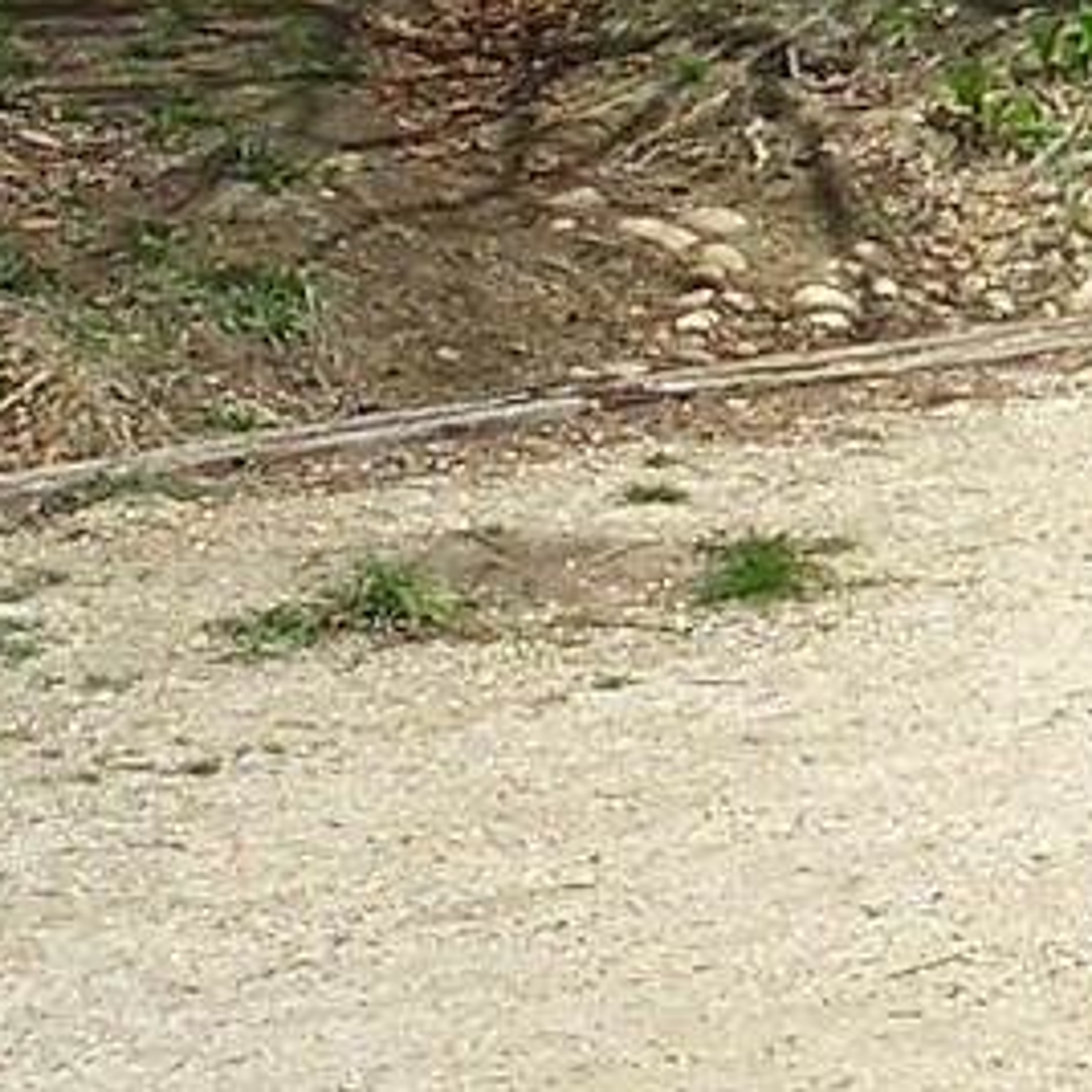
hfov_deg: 10.0
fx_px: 5568
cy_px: -399
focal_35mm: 156
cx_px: 2453
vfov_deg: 10.9
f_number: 3.5
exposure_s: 1/640
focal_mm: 5.6
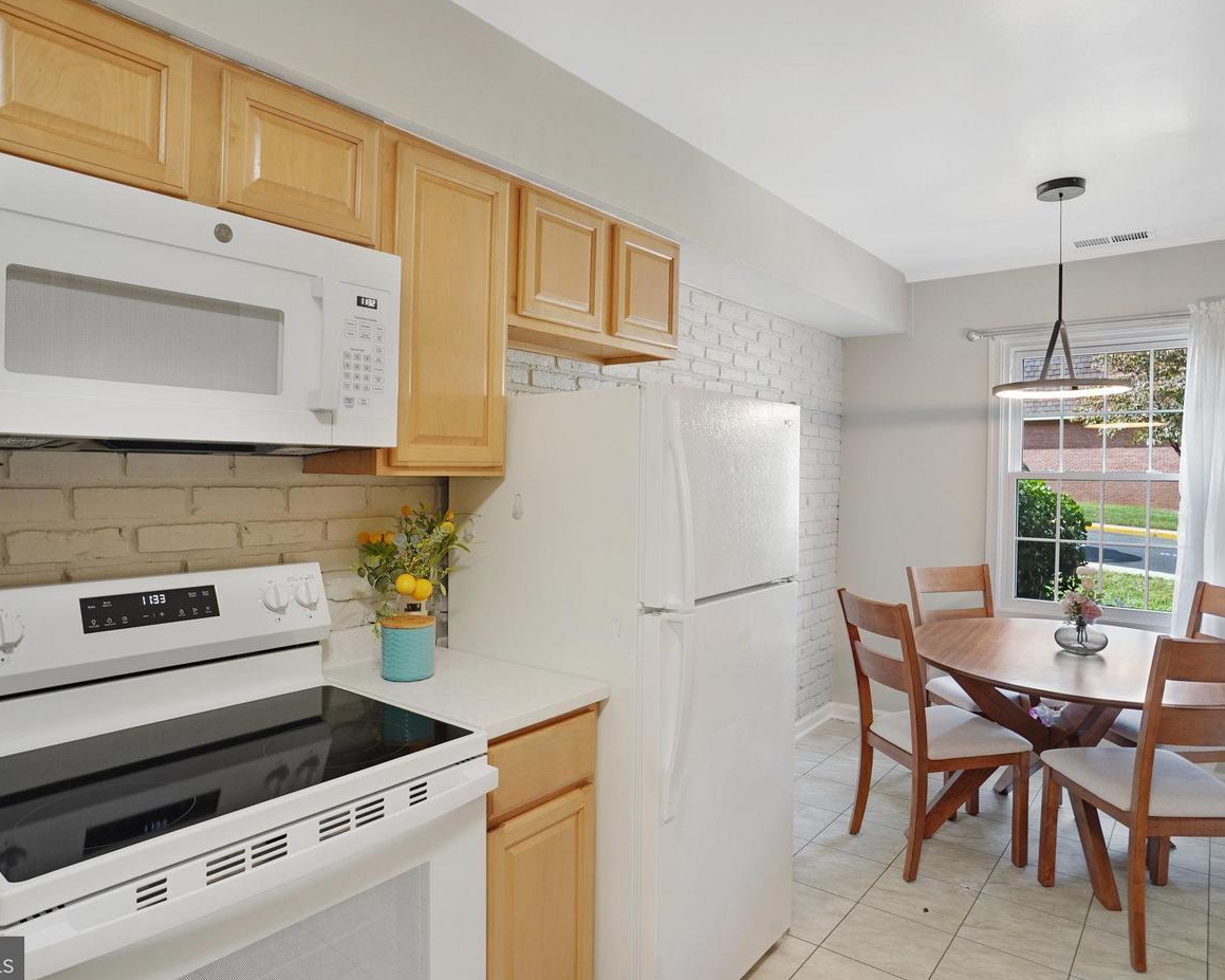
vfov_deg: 65.5
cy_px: 483
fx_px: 761
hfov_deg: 77.6
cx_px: 620
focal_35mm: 21
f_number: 8
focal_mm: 18
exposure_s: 1/15
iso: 1250
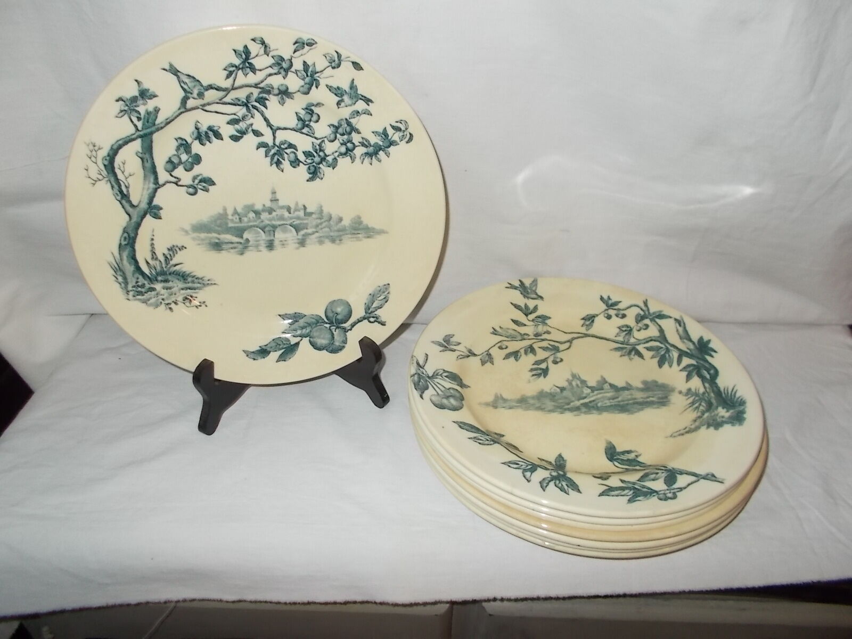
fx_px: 640
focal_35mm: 26
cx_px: 426
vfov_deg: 53.1
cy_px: 320
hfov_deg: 67.3
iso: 200
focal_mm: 4.6
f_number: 3.2
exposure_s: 1/25
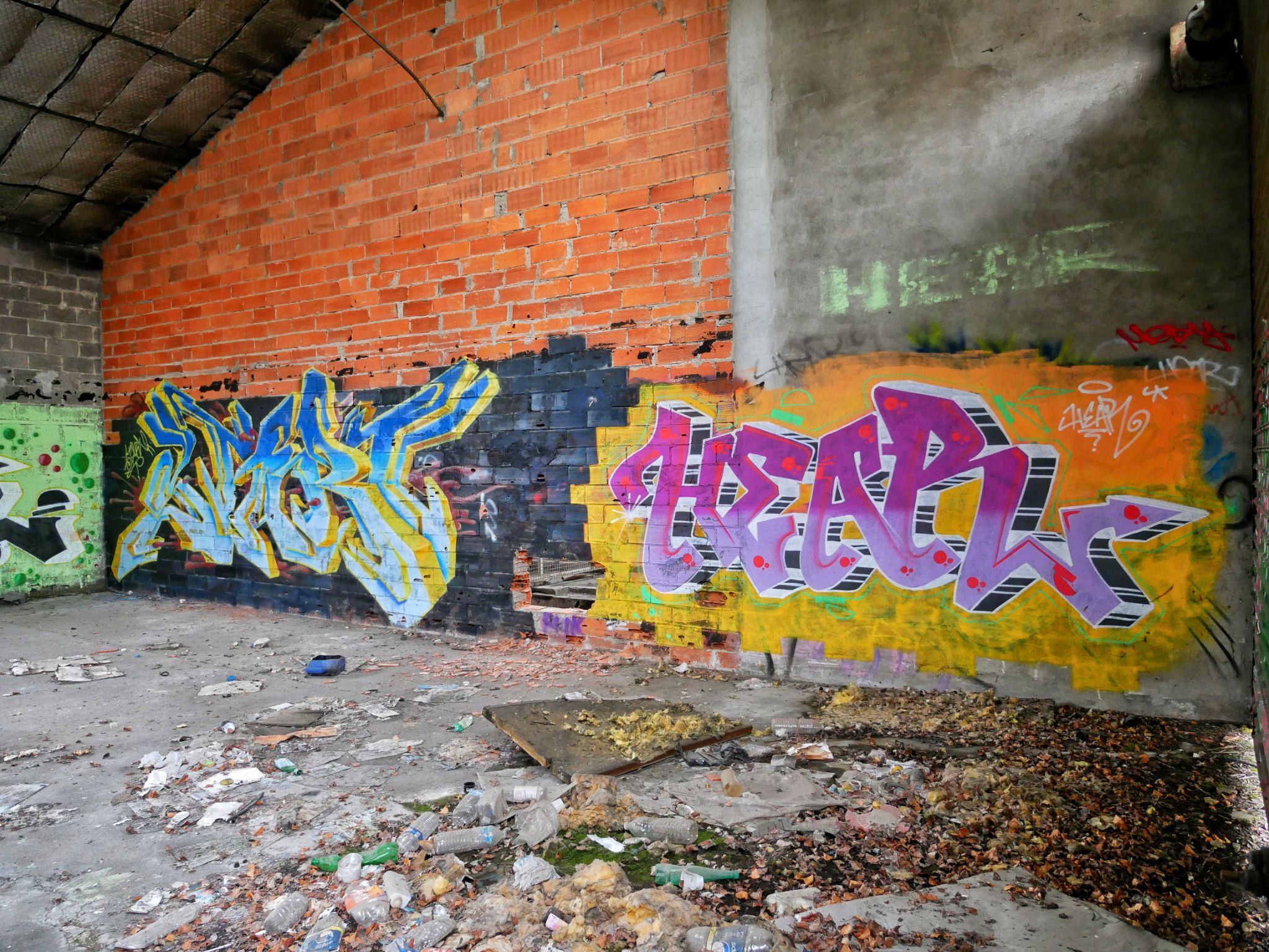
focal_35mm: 24
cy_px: 476
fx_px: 880
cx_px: 634
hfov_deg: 71.6
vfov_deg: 56.8
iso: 1000
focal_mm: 12
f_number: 2.8
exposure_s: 1/60
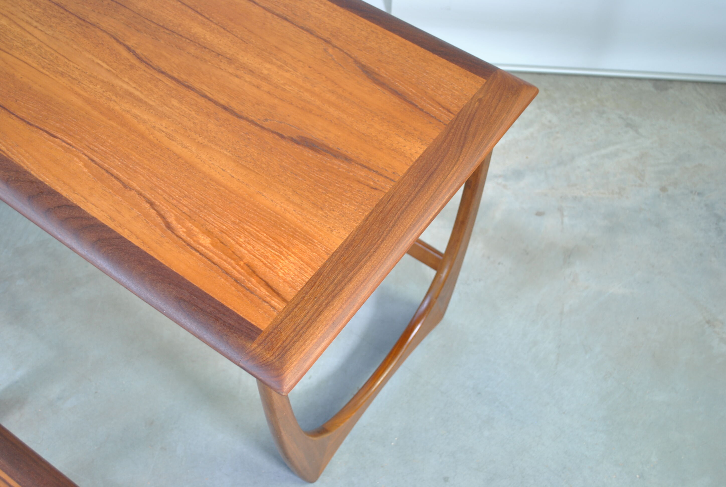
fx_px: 879
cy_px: 244
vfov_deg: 31.0
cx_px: 363
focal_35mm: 44
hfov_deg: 44.9
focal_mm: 29
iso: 200
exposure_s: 1/20
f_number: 4.5
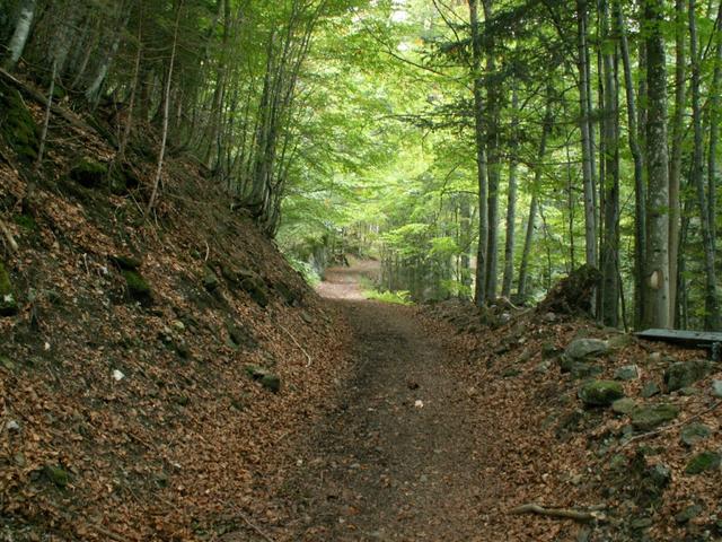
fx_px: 730
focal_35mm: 35
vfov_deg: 40.7
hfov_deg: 52.6
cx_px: 361
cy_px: 271
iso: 160
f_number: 2.8
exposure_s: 1/13
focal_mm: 5.86
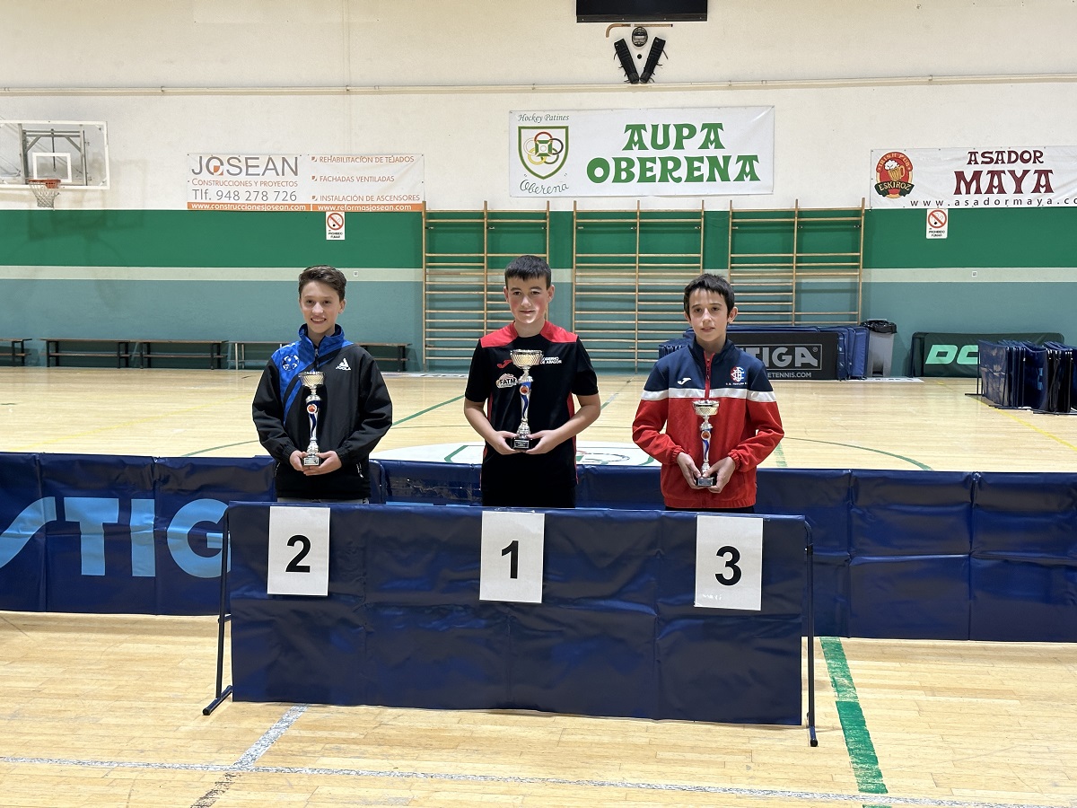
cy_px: 404
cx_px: 538
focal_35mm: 48
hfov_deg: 39.7
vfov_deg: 30.3
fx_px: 1493
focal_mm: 6.86
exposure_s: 1/50
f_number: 1.78
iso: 125
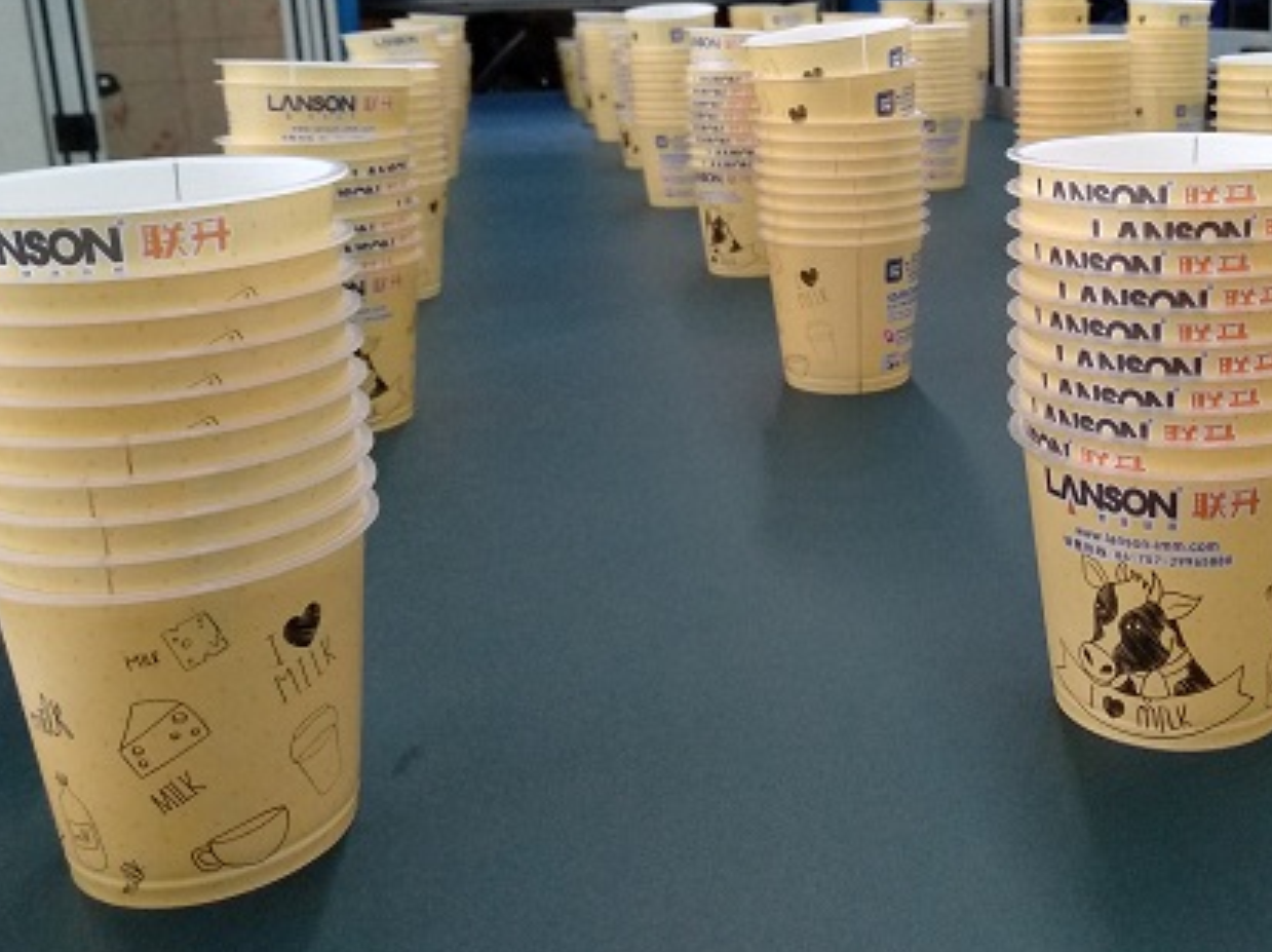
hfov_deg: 55.6
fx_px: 1175
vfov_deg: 43.4
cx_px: 850
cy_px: 305
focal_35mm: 32
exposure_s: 1/20
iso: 1000
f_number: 2.2
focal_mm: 3.81
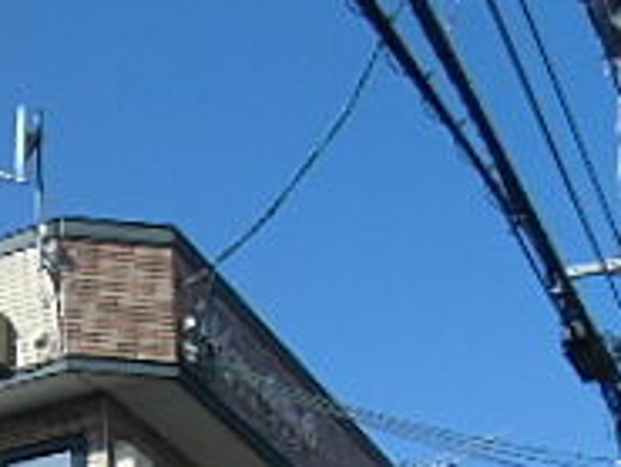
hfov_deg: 20.0
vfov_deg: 15.9
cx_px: -339
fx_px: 1490
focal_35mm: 83
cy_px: 756
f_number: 3
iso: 64
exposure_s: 1/640
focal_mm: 4.24
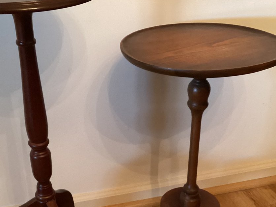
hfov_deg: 34.3
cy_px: 137
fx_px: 446
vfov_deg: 26.0
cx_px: 112
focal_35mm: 56
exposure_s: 1/30
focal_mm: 3.3
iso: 500
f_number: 2.4
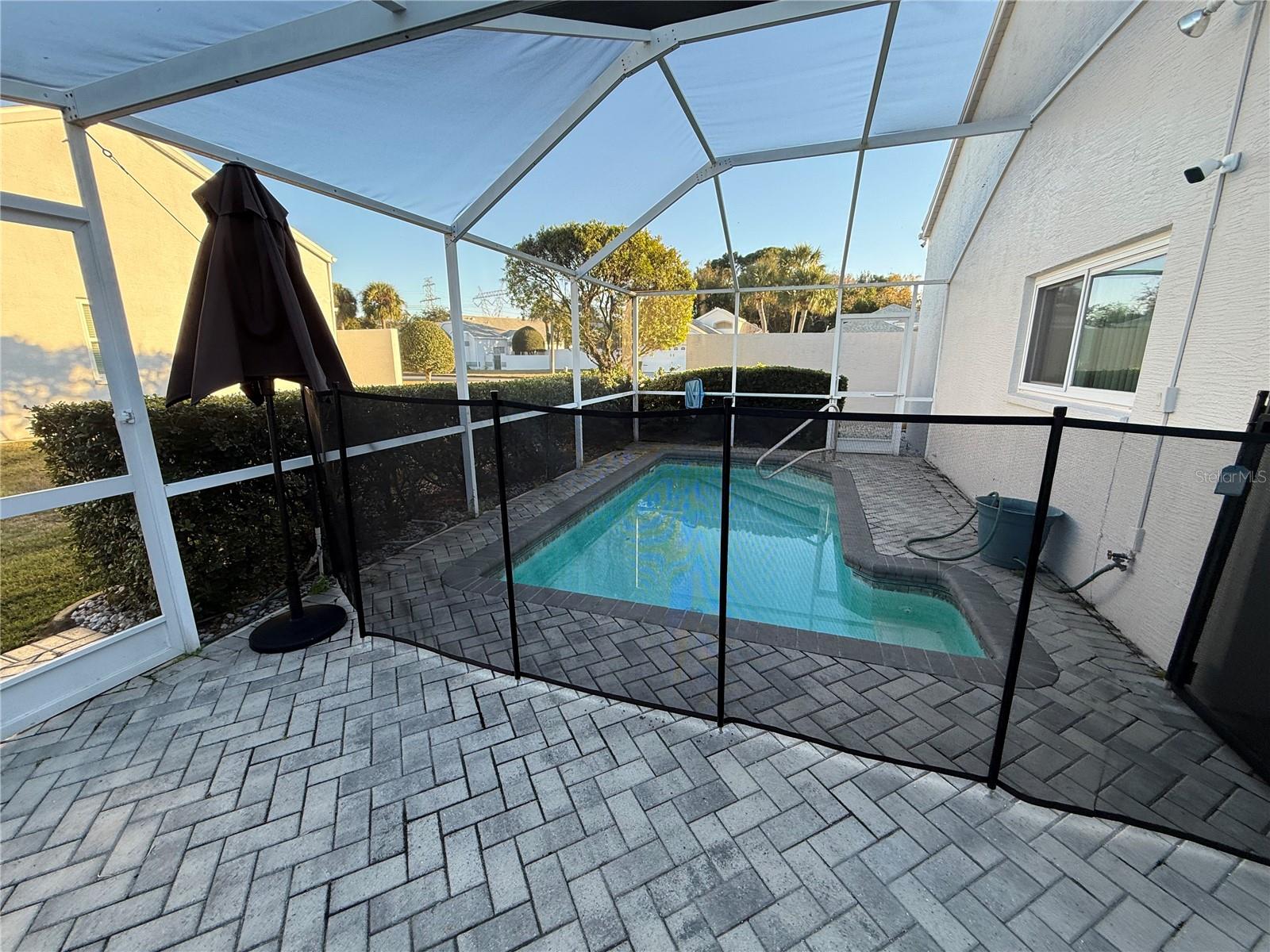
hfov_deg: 102.1
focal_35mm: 14
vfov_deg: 85.7
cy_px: 476
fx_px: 514
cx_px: 635
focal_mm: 2.22
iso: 64
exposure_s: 1/155
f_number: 2.2
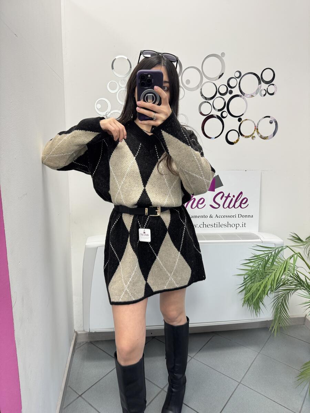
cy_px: 206
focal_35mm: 24
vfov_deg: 71.6
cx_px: 155
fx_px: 287
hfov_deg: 56.8
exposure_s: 1/100
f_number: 1.78
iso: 160
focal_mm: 6.76
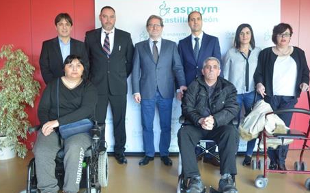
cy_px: 99
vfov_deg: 40.5
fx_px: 262
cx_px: 165
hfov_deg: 61.2
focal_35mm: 31
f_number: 4
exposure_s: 1/60
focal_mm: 18
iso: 640
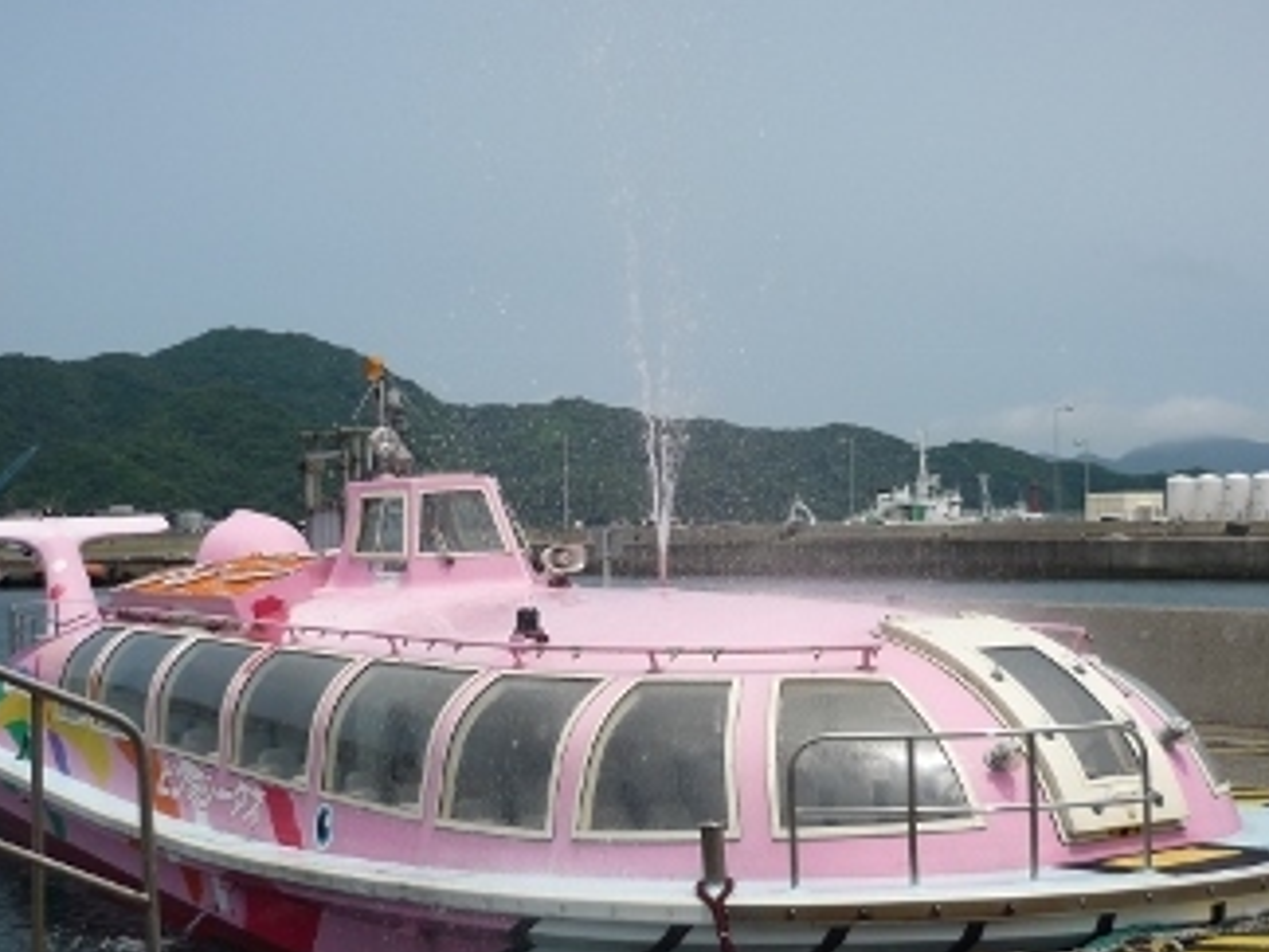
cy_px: 558
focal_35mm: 51
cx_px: 638
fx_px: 1870
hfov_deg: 37.5
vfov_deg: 28.5
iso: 100
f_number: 8
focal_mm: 5.5
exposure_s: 1/400
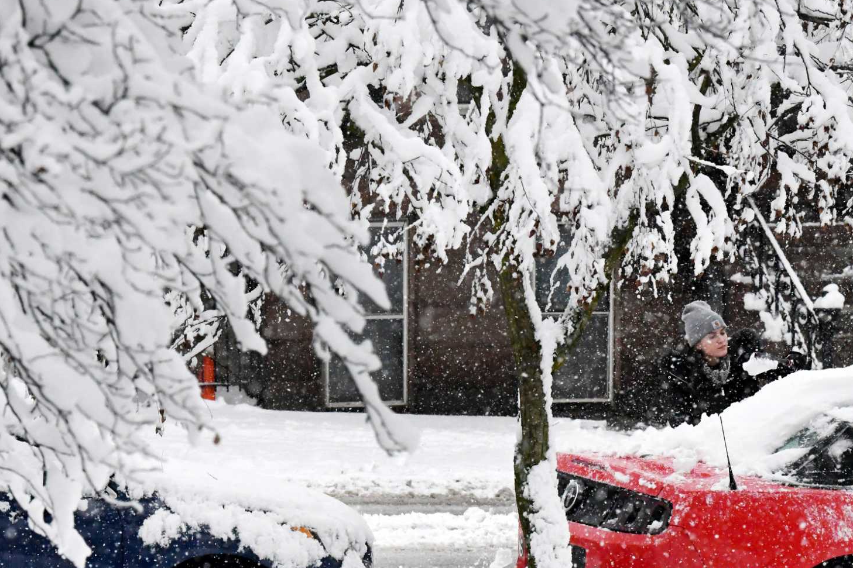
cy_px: 363
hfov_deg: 7.2
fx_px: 6745
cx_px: 579
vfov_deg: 4.8
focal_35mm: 285
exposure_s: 1/5000
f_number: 7.1
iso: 5000
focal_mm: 135
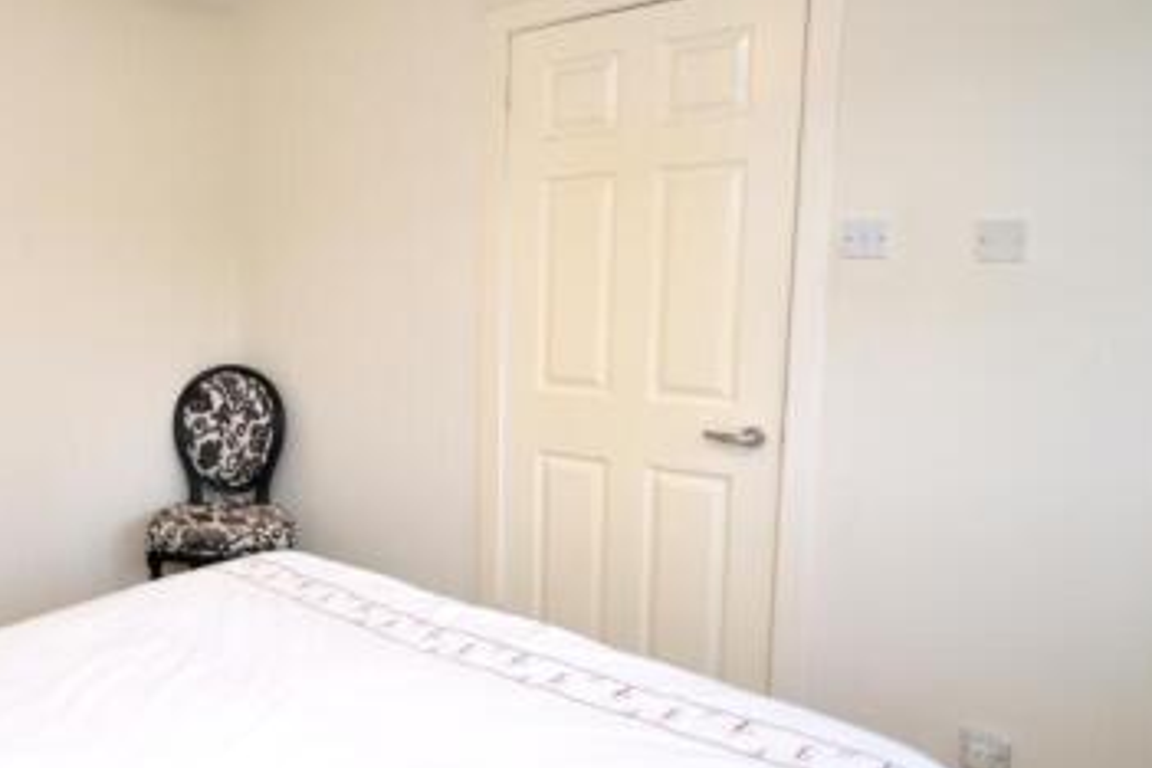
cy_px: 399
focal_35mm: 28
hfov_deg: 60.0
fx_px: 896
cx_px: 222
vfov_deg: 46.4
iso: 100
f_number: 4.5
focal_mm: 10
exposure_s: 1/10
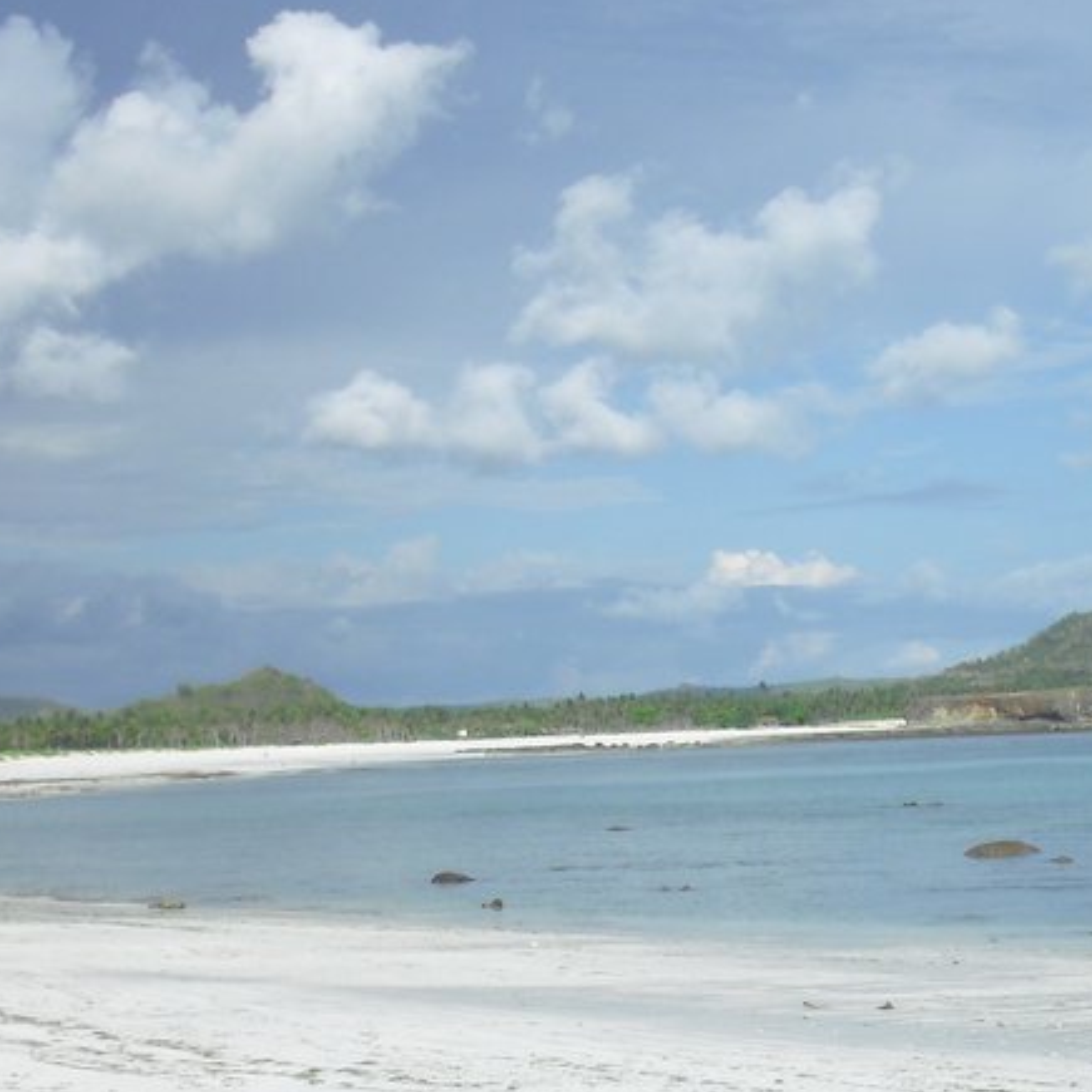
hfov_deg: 21.7
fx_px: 2820
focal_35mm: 79
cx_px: 803
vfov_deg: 21.8
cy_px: 748
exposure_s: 1/400
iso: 100
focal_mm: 6.2
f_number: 8
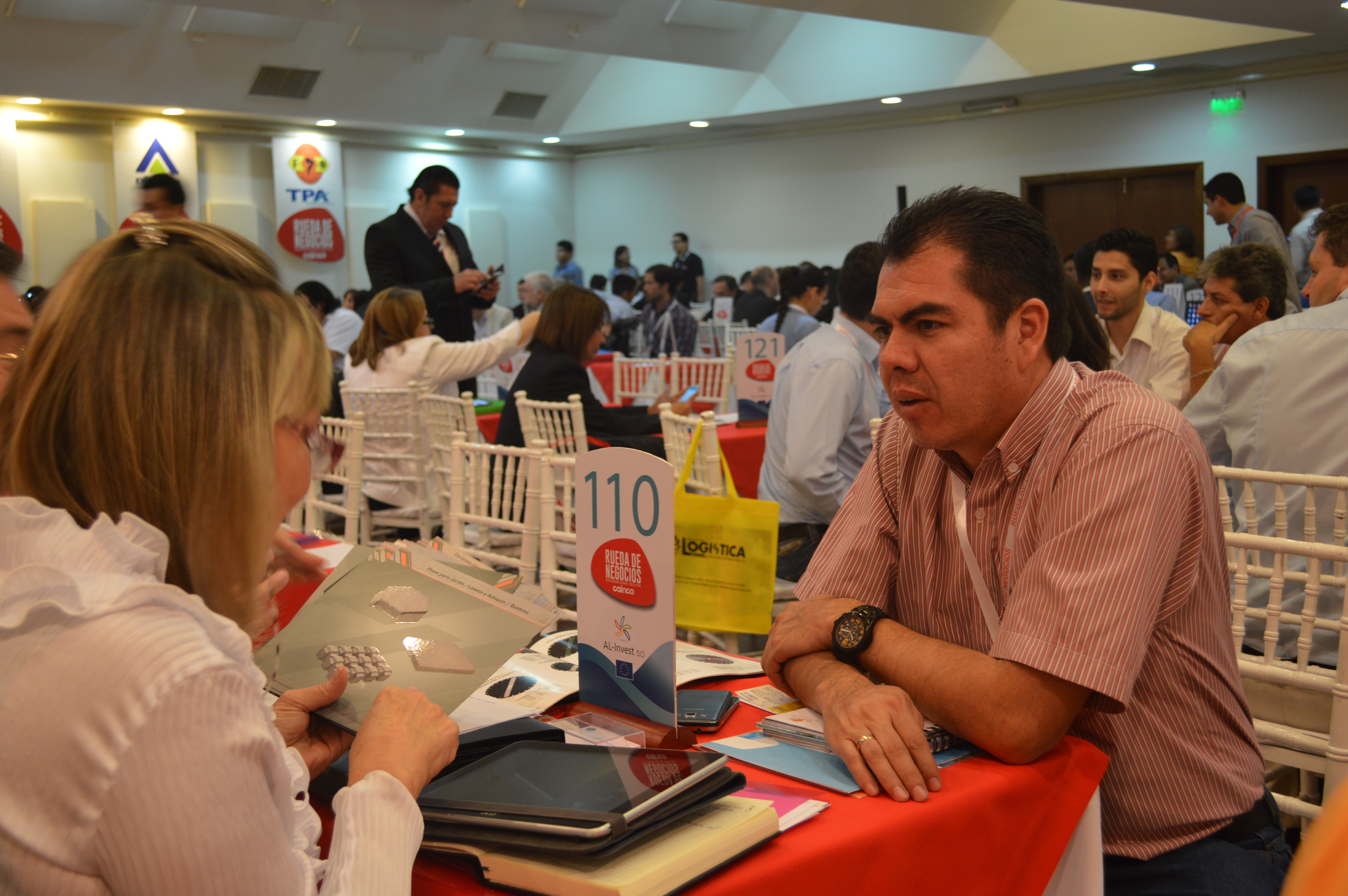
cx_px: 674
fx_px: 1459
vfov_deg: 34.1
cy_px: 448
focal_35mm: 39
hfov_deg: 49.6
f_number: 4.2
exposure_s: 1/15
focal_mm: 26
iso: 560
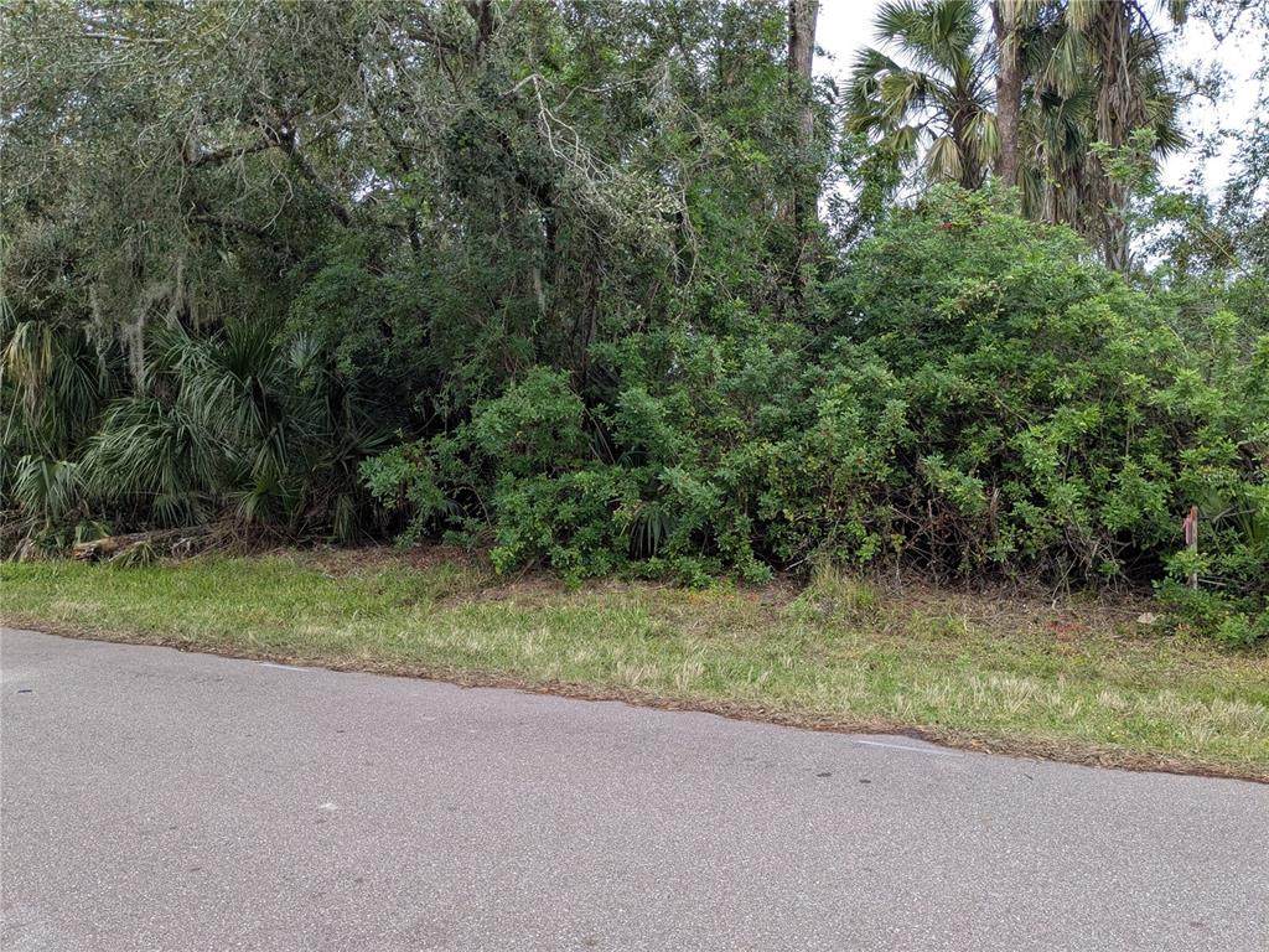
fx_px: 990
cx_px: 634
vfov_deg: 51.4
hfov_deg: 65.3
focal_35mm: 27
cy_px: 476
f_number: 1.73
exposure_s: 1/334
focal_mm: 4.38
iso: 46
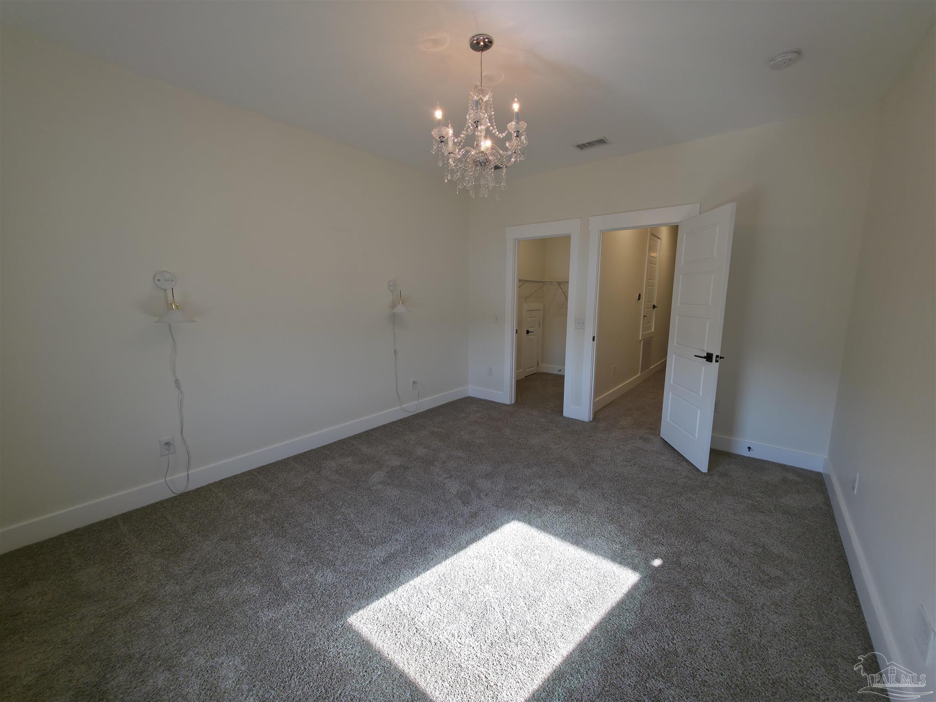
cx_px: 468
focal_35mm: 13
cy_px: 351
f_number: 1.9
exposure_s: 1/60
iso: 25
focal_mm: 2.2
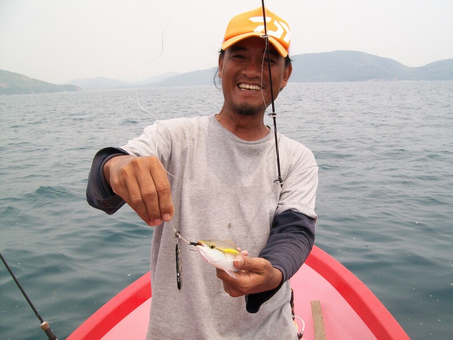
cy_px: 170
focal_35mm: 34
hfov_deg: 54.0
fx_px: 445
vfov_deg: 41.8
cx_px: 226
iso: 64
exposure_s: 1/320
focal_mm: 6.1
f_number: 4.9
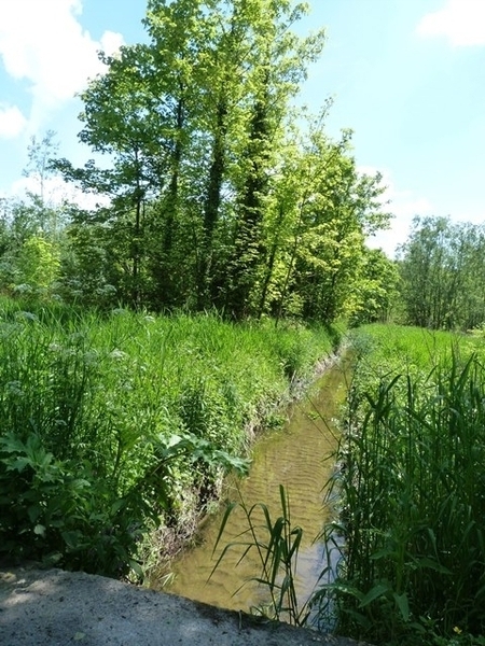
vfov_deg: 69.4
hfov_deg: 54.9
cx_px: 242
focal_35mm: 25
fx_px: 467
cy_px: 323
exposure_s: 1/250
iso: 125
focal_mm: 4.5
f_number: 4.5
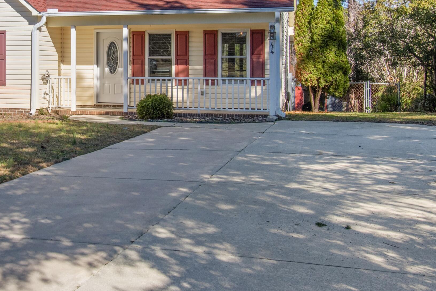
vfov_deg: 24.3
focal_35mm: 55
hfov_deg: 35.1
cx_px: 89
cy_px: 61
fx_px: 666
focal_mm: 20
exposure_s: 1/320
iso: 100
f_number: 9
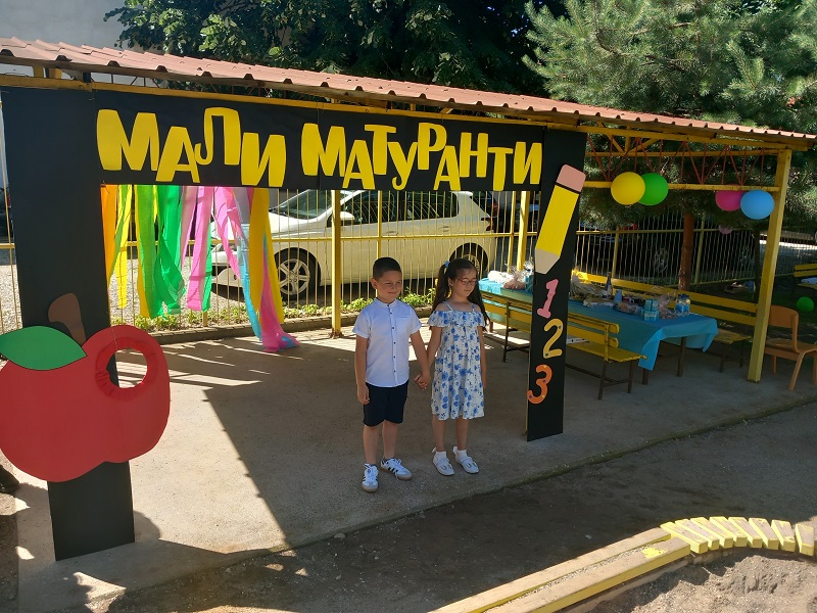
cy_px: 306
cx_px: 408
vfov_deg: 51.4
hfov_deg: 65.3
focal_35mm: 27
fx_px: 637
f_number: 1.8
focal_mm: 4
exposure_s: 1/195
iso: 20
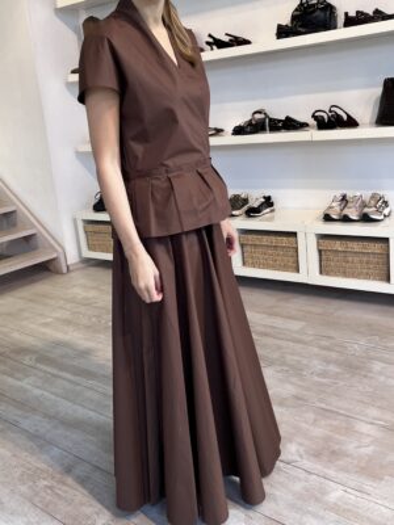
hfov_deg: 53.1
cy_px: 262
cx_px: 197
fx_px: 395
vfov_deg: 67.3
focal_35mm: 26
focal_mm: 5.1
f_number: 1.6
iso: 100
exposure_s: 1/100
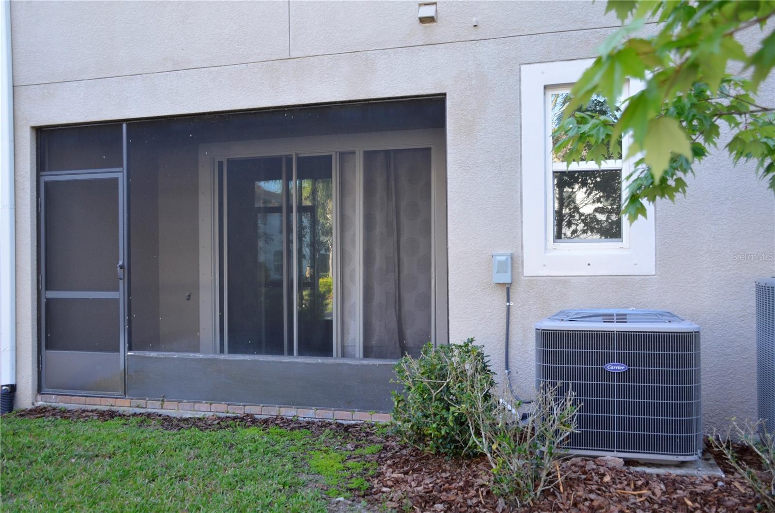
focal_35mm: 34
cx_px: 388
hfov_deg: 55.2
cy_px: 256
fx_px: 741
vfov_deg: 38.2
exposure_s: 1/125
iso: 400
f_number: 5.6
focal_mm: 23
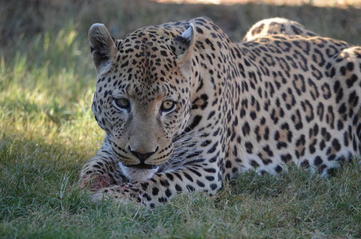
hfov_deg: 4.9
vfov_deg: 3.3
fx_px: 4203
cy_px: 120
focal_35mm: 420
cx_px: 180
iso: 500
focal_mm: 280
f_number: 5.6
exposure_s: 1/250
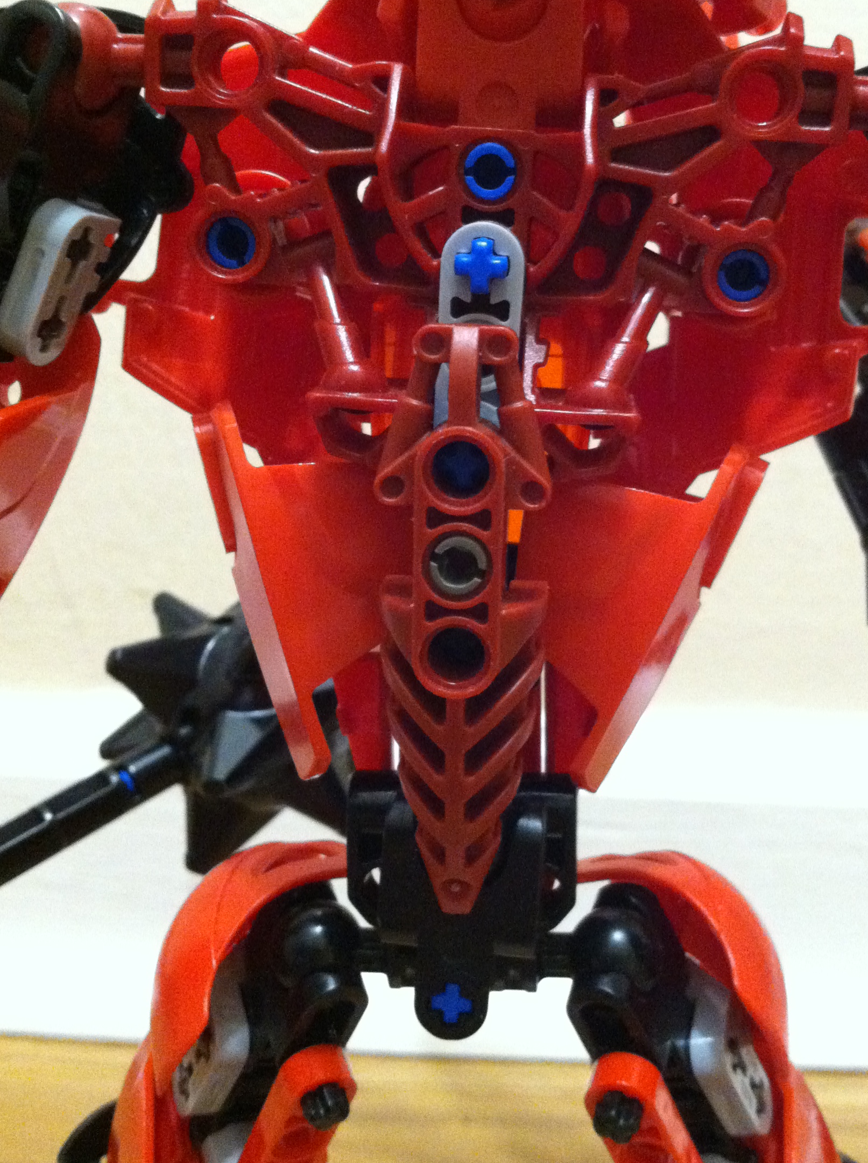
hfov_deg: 34.2
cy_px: 515
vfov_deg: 44.8
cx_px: 504
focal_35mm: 42
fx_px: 1408
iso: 800
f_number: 2.8
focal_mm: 3.85
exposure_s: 1/15
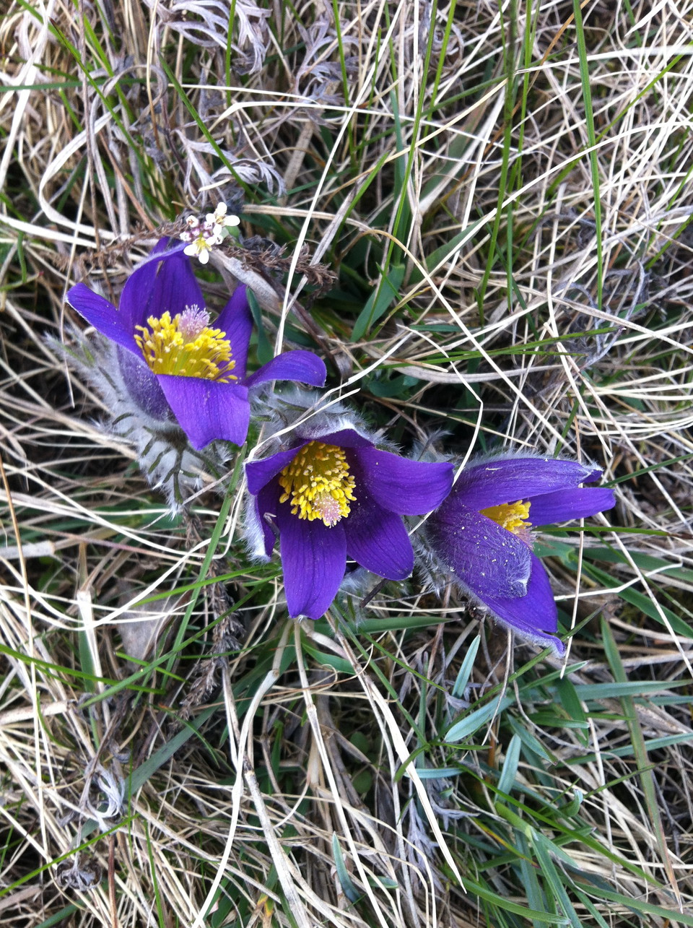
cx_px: 346
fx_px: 937
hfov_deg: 40.6
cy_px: 464
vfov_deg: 52.7
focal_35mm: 35
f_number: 2.8
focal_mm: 3.85
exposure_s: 1/120
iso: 80
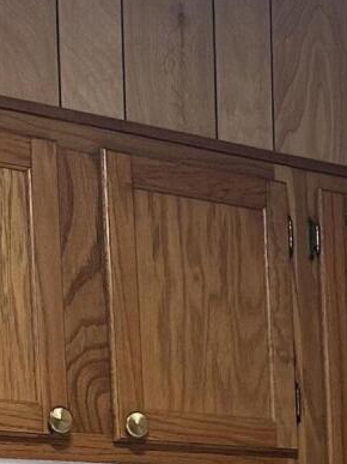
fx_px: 1658
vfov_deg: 14.6
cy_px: 743
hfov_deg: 11.4
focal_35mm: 124
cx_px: 530
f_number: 1.78
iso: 160
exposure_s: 1/60
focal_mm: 6.86
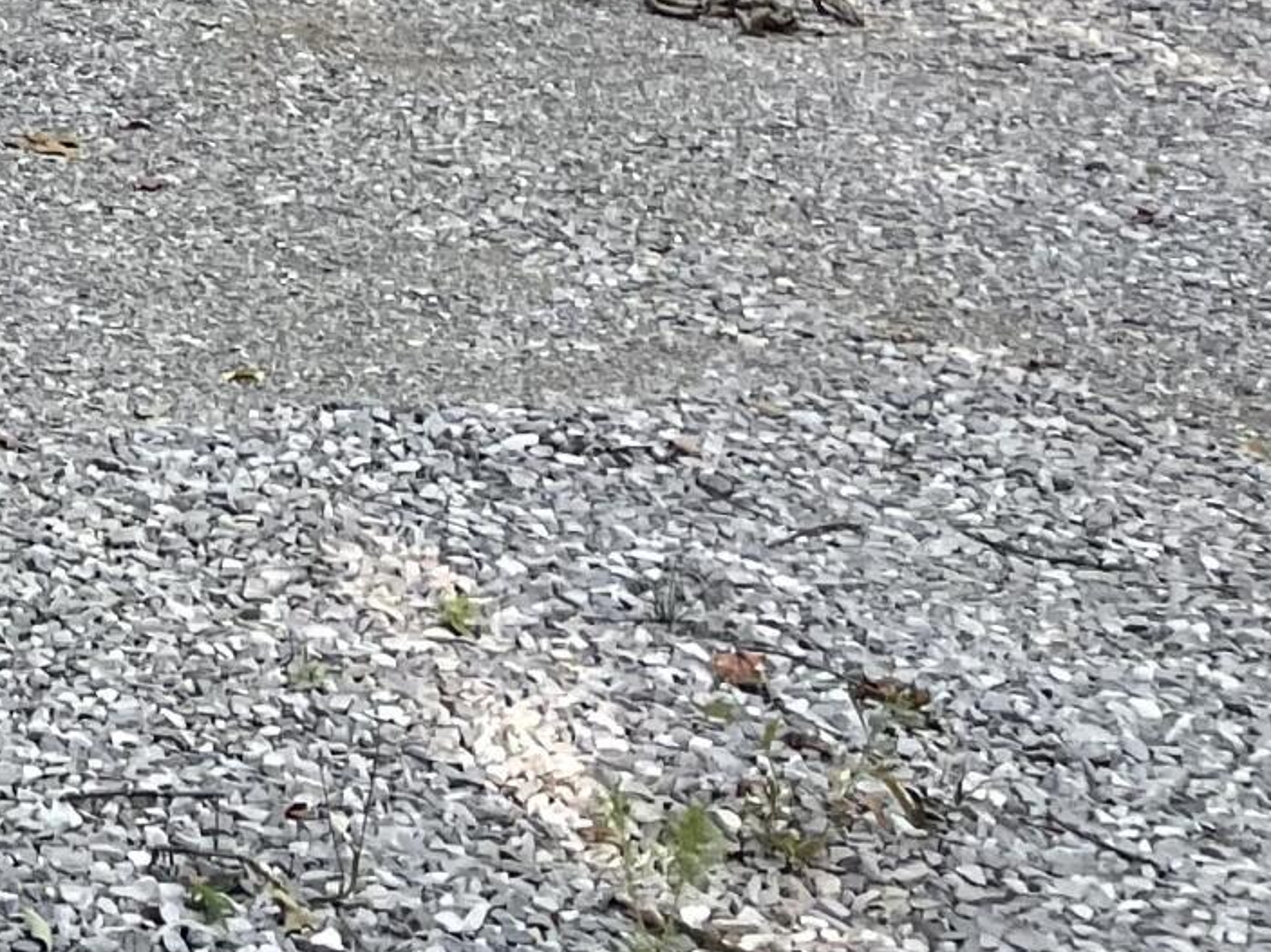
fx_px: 4075
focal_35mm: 111
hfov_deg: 14.9
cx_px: -1175
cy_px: -840
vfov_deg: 12.1
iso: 100
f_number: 1.6
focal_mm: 4.2
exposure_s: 1/121
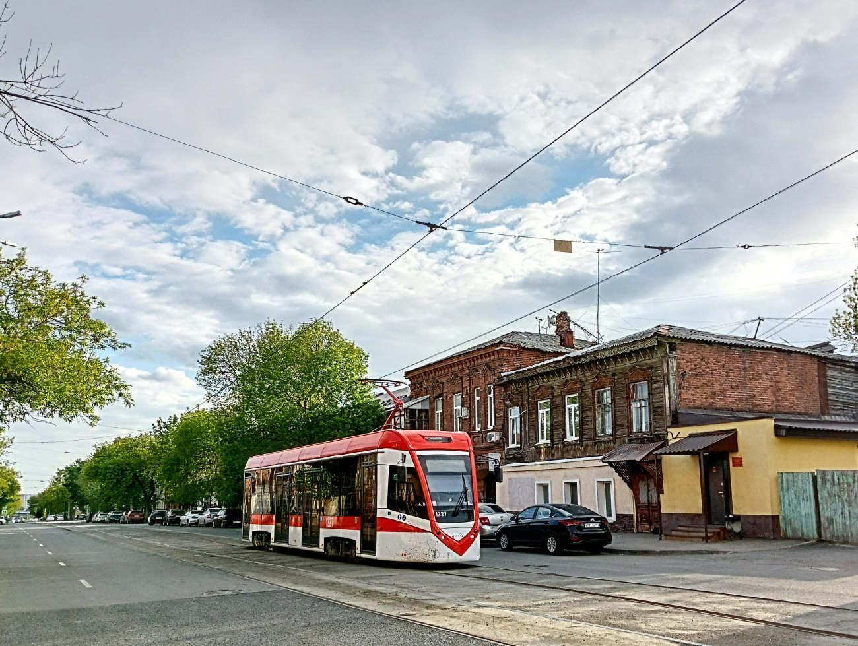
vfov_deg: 49.9
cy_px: 323
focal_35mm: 28
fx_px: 695
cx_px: 429
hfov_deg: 63.4
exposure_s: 1/365
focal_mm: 4.04
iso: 111
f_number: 1.8
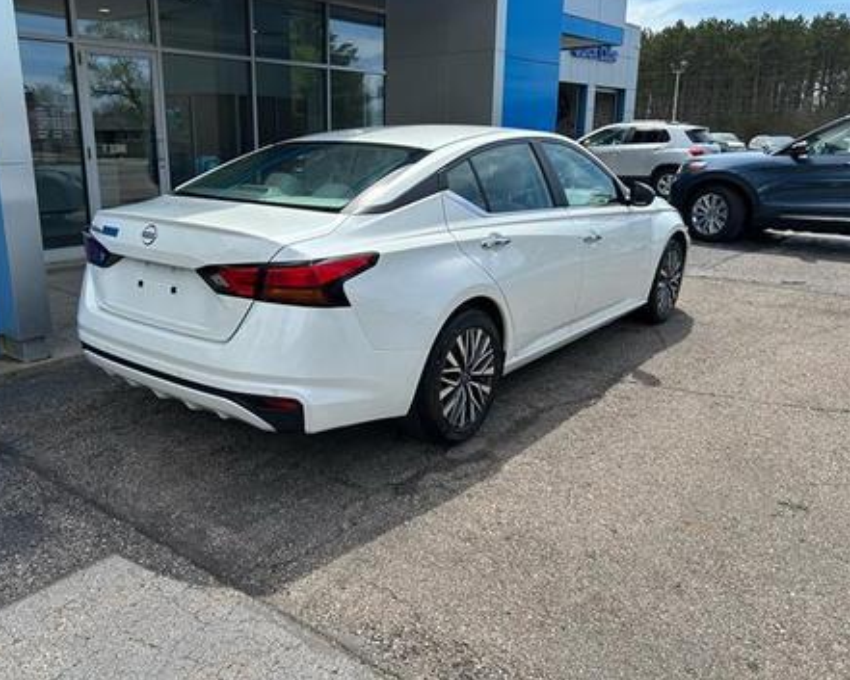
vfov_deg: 50.0
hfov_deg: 60.2
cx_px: 366
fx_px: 730
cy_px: 322
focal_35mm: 29
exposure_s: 1/2513
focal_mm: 5.7
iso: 50
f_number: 1.5
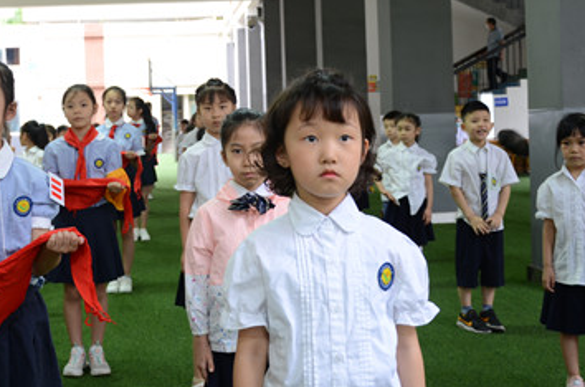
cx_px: 157
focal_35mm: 56
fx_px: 908
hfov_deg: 35.1
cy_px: 112
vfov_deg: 23.9
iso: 180
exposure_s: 1/30
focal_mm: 22
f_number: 3.8
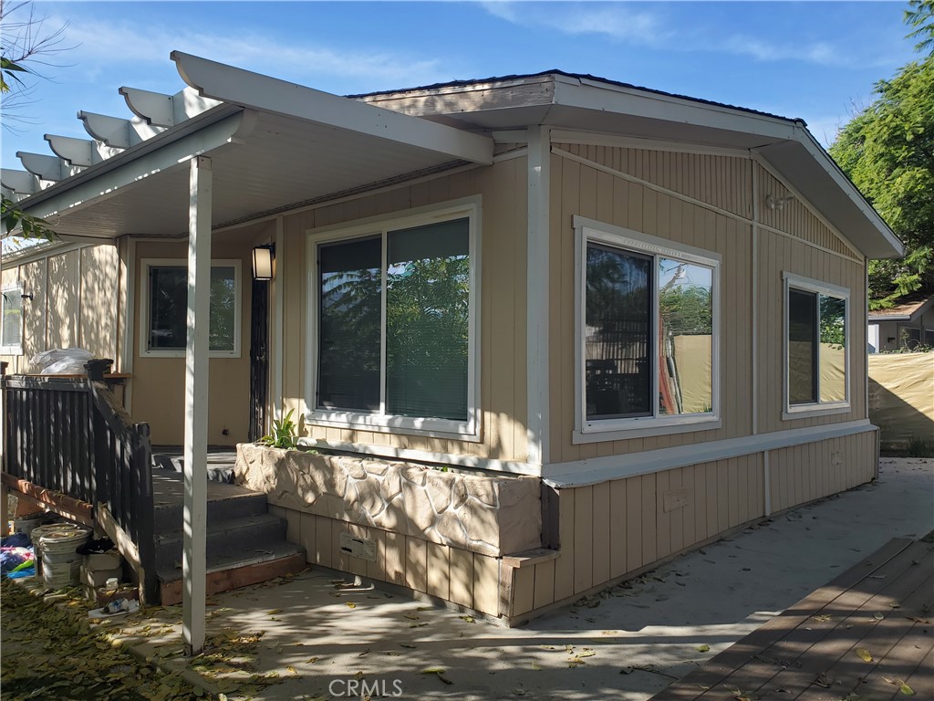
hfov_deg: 67.3
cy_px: 350
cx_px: 467
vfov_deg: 53.1
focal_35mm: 26
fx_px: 702
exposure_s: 1/723
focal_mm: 4.3
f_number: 2.4
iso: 50
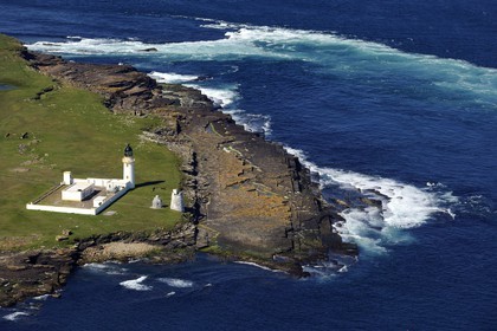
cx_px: 248
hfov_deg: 10.3
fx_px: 2761
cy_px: 166
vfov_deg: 6.9
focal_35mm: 200
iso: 400
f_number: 10
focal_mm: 200
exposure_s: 1/800
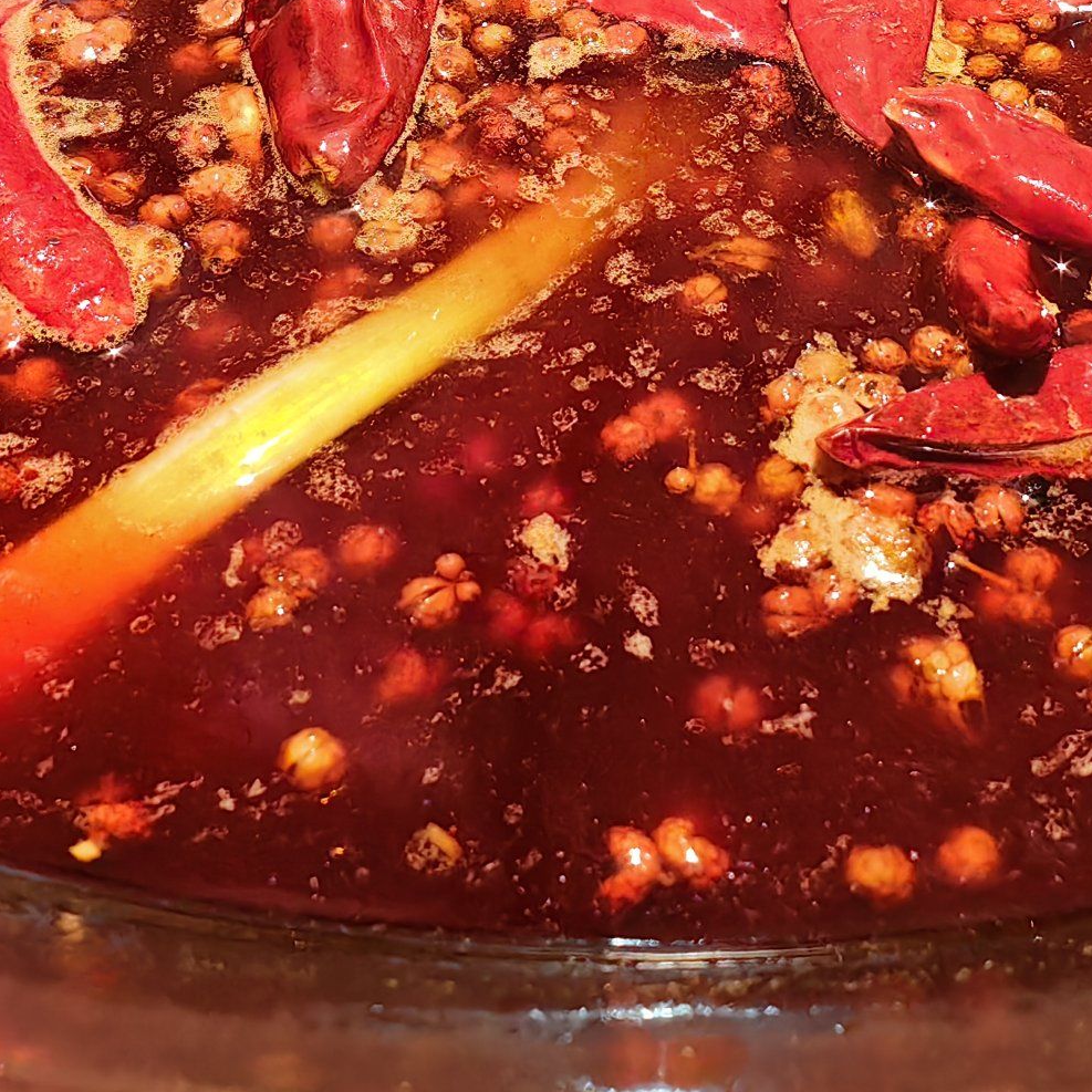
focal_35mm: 66
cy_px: -23
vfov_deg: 24.8
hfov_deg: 26.0
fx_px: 2356
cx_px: 678
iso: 400
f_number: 2.8
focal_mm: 5.75
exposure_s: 1/169
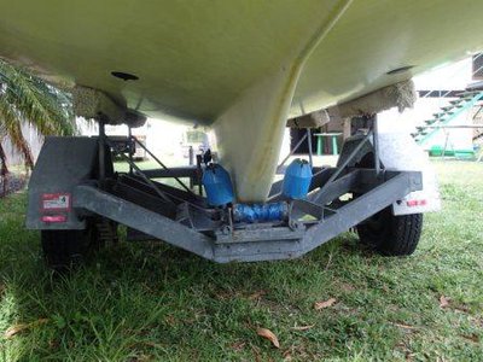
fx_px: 446
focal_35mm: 32
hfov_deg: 56.8
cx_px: 242
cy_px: 181
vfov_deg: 44.2
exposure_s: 1/100
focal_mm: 5.87
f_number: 3.2
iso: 100
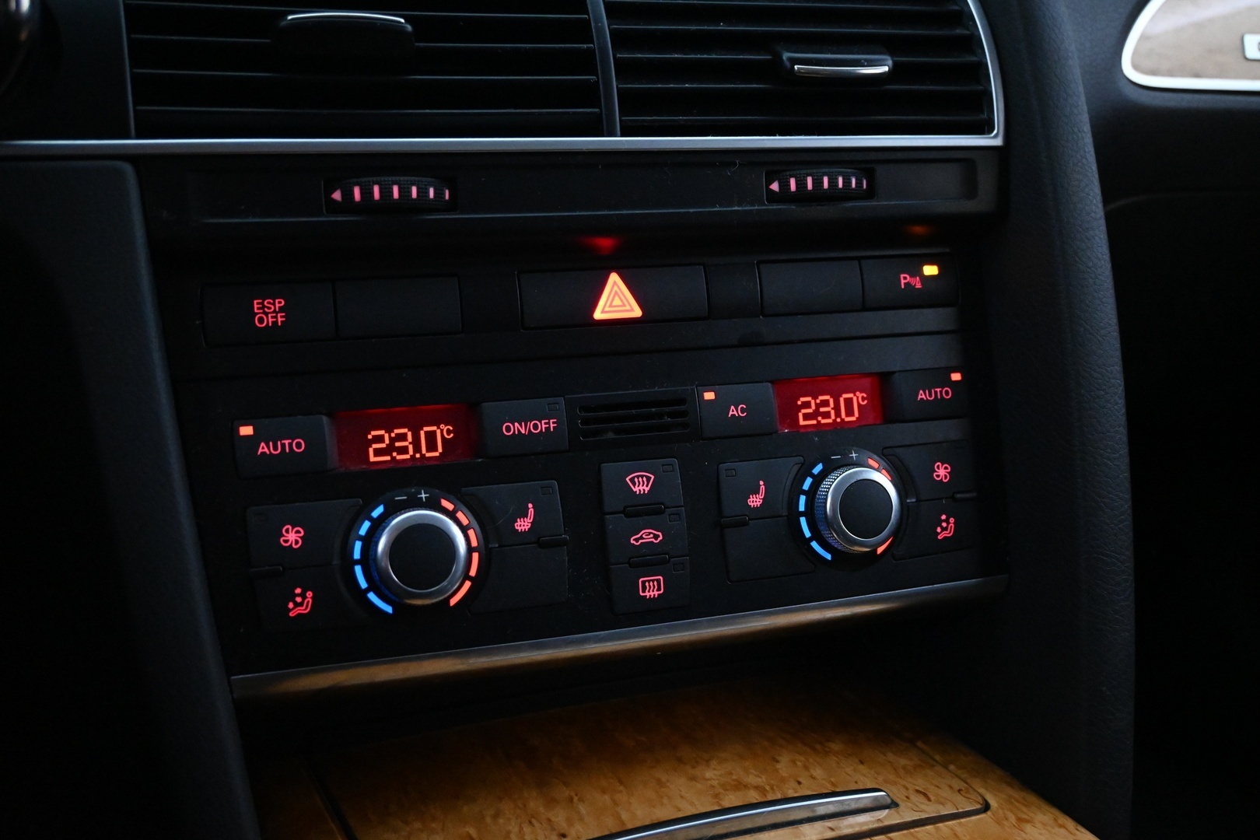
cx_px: 630
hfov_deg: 55.1
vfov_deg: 38.4
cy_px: 420
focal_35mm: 34
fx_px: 1207
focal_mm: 23
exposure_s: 1/40
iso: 6400
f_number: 4.2
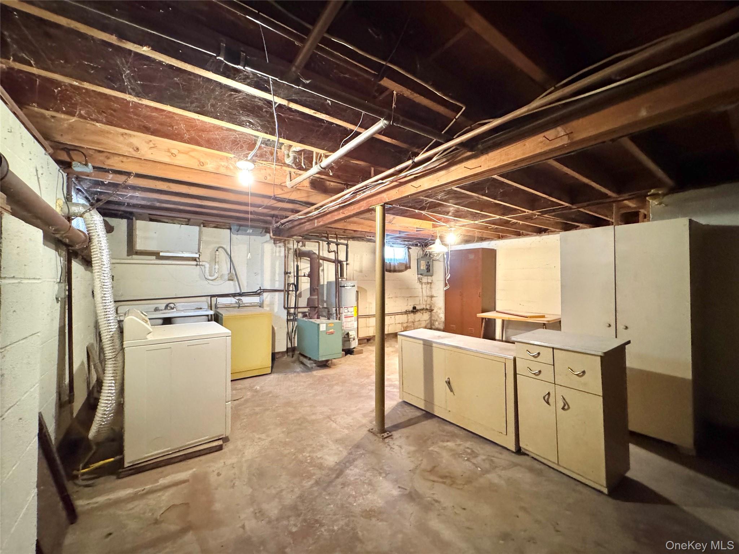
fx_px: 299
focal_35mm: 14
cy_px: 277
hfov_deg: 102.1
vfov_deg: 85.7
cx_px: 370
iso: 800
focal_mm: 2.22
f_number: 2.2
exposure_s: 1/60
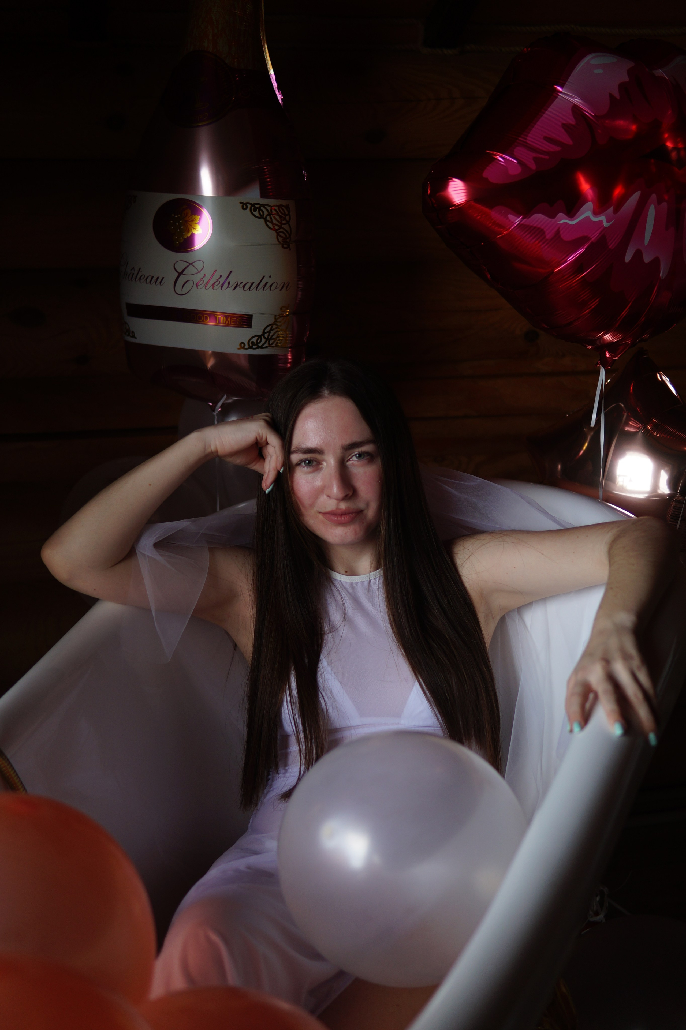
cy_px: 515
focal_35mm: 45
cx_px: 343
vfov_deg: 43.6
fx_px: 1287
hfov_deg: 29.8
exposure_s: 1/320
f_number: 1.4
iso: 100
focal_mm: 30
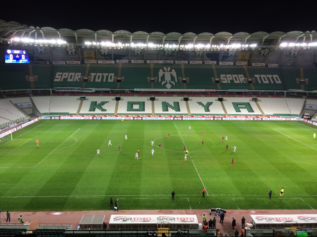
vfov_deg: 48.2
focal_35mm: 29
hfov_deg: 61.7
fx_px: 266
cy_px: 118
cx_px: 158
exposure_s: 1/50
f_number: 2.2
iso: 40
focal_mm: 4.15
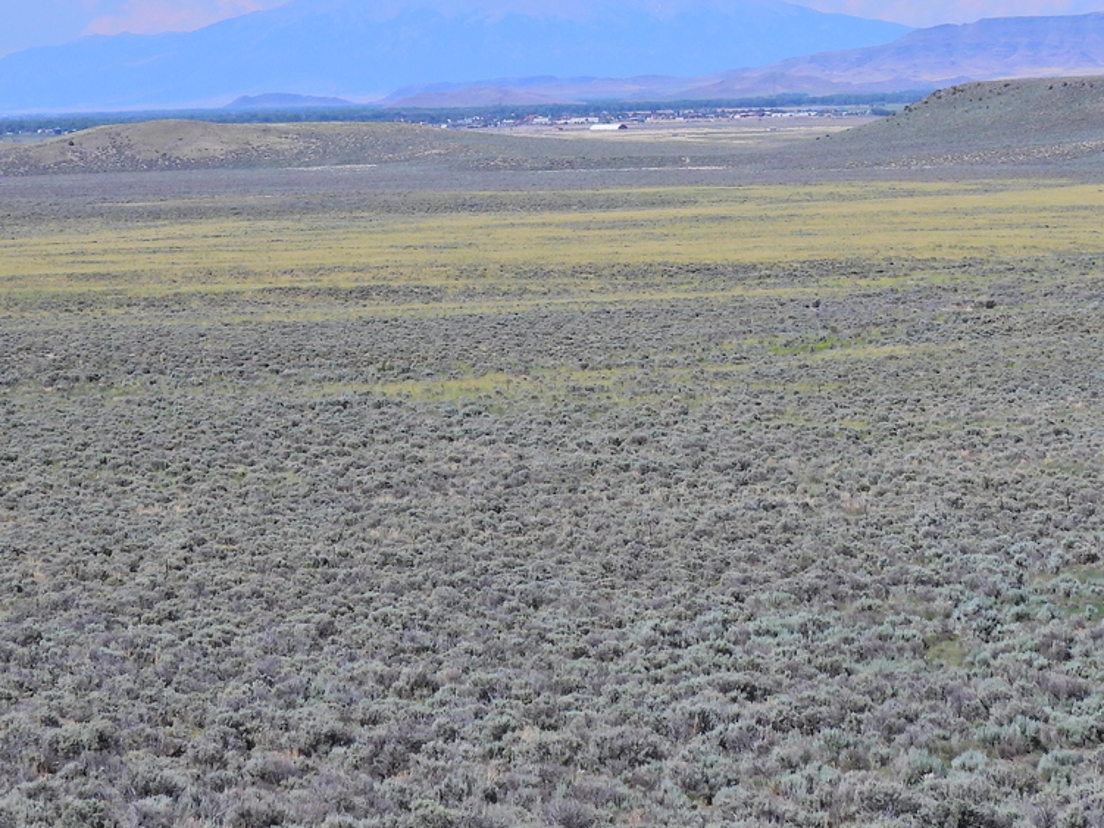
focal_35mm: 162
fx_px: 5166
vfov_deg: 9.1
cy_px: 171
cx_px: 591
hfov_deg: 12.2
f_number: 4.5
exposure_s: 1/1600
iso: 100
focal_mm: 17
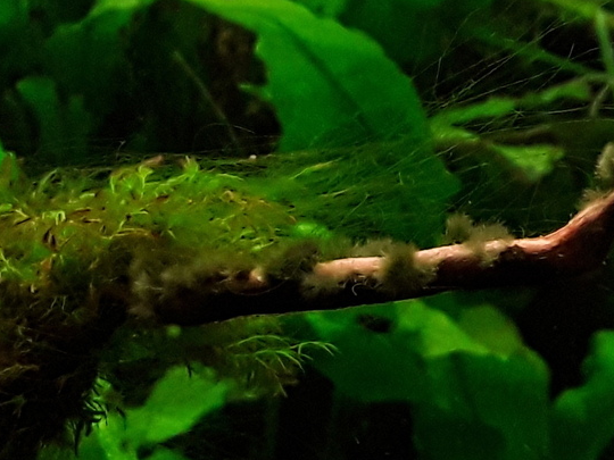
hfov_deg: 60.0
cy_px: 227
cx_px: 317
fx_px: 532
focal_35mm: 30
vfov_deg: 46.8
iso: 200
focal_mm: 2.91
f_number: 1.9
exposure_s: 1/100
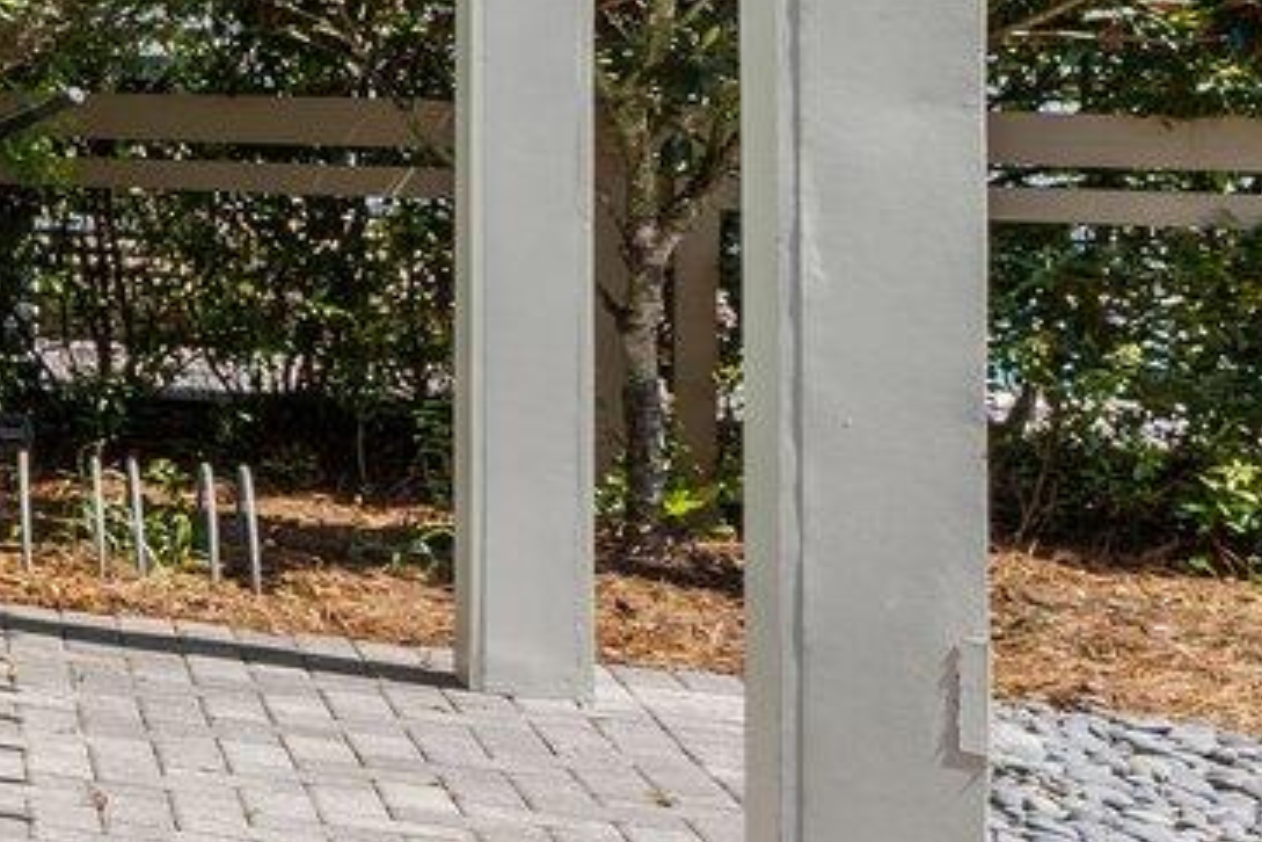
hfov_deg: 13.6
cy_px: -9
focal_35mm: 79
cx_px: -2041
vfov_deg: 16.9
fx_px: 2769
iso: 50
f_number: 9
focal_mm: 14
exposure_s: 1/60
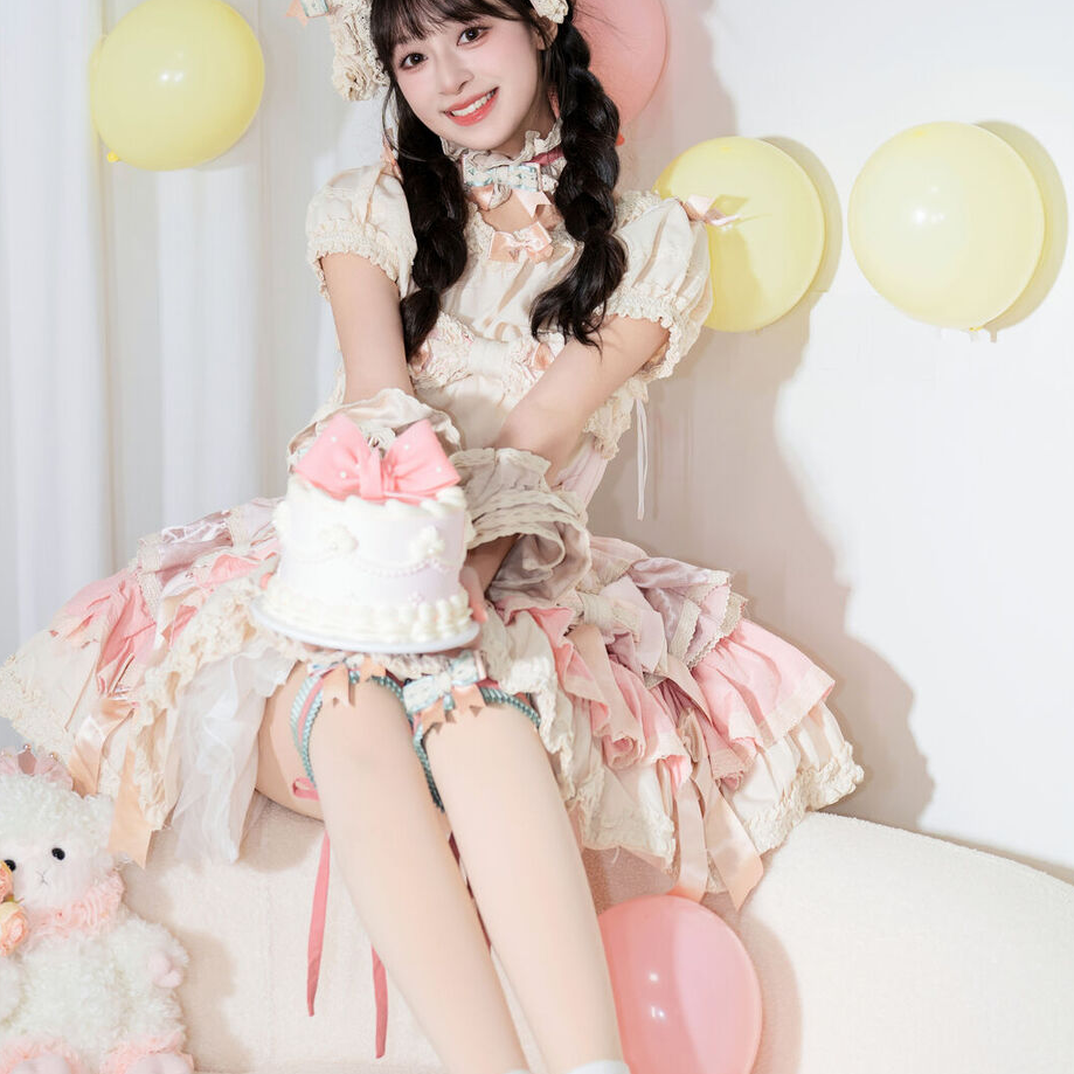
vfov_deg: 17.1
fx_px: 3580
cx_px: 489
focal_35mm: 102
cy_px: 479
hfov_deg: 17.1
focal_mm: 70
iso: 800
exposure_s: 1/200
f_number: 3.2
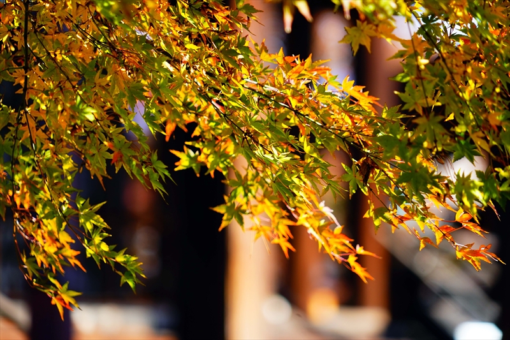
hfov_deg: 8.6
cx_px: 255
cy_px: 170
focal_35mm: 240
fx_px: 3399
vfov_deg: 5.7
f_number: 6.3
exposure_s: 1/250
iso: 400
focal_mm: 240
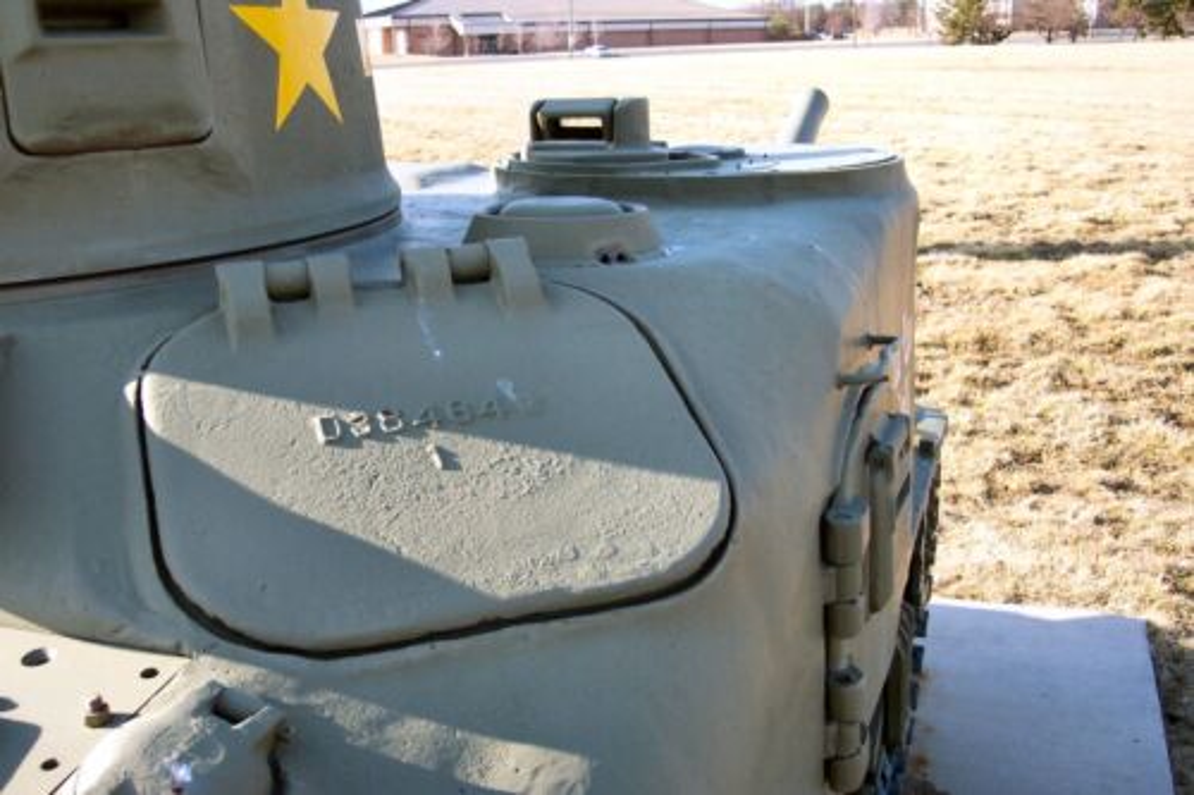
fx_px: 1260
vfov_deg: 35.0
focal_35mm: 38
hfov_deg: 50.7
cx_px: 597
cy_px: 398
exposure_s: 1/700
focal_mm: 8
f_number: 2.8
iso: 120
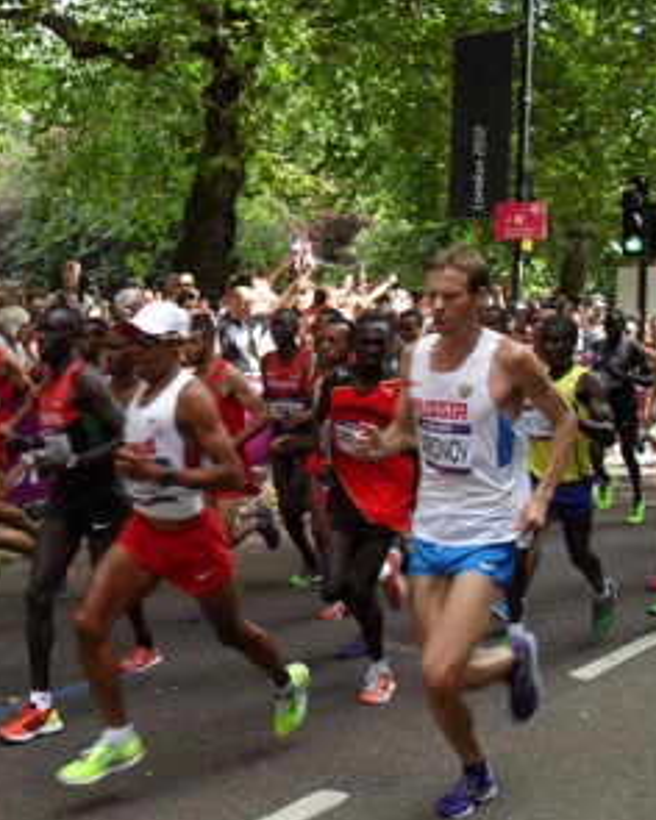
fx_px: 1238
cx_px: 145
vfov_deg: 36.7
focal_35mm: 51
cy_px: 411
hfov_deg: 29.1
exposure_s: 1/180
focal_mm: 6.3
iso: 100
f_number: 3.2
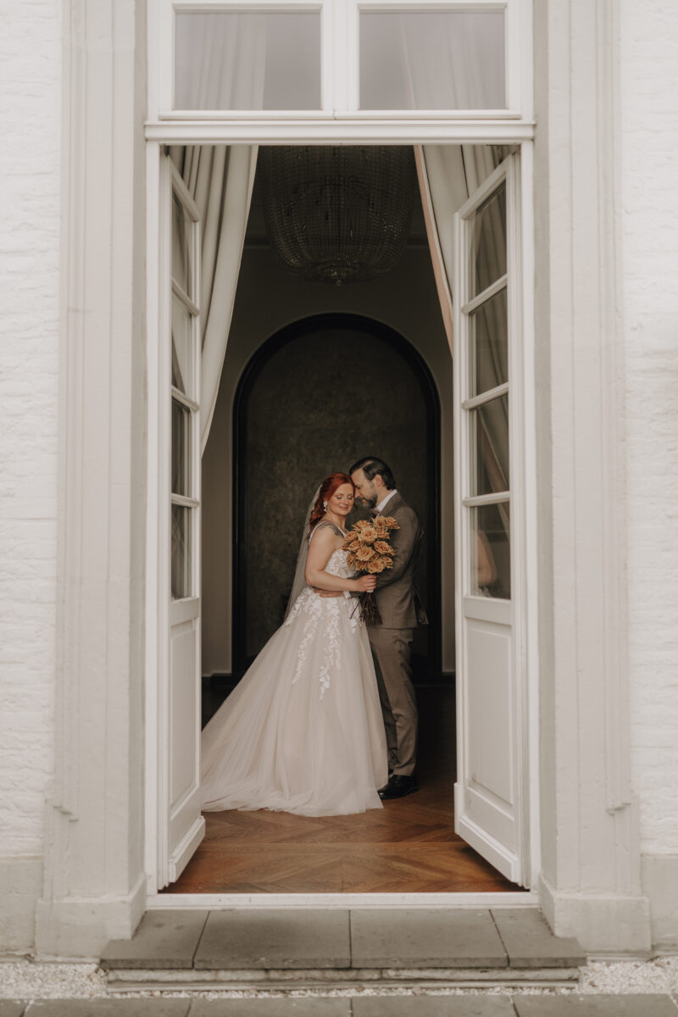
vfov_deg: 54.4
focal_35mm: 35
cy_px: 508
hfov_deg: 37.9
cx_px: 339
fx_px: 989
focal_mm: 35
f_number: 1.4
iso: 100
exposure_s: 1/500
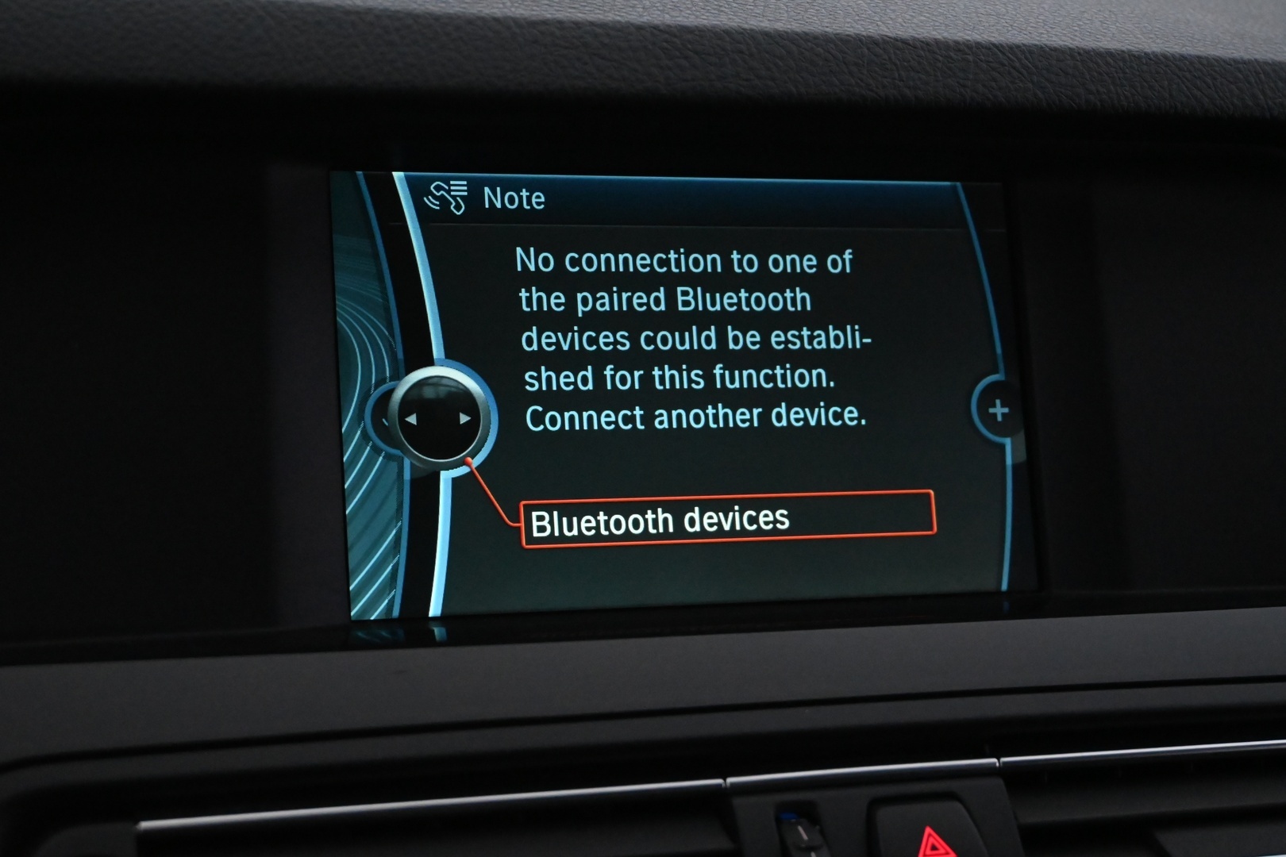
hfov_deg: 32.6
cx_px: 643
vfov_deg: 22.1
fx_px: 2197
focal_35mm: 62
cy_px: 428
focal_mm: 41
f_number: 5.6
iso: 6400
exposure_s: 1/100
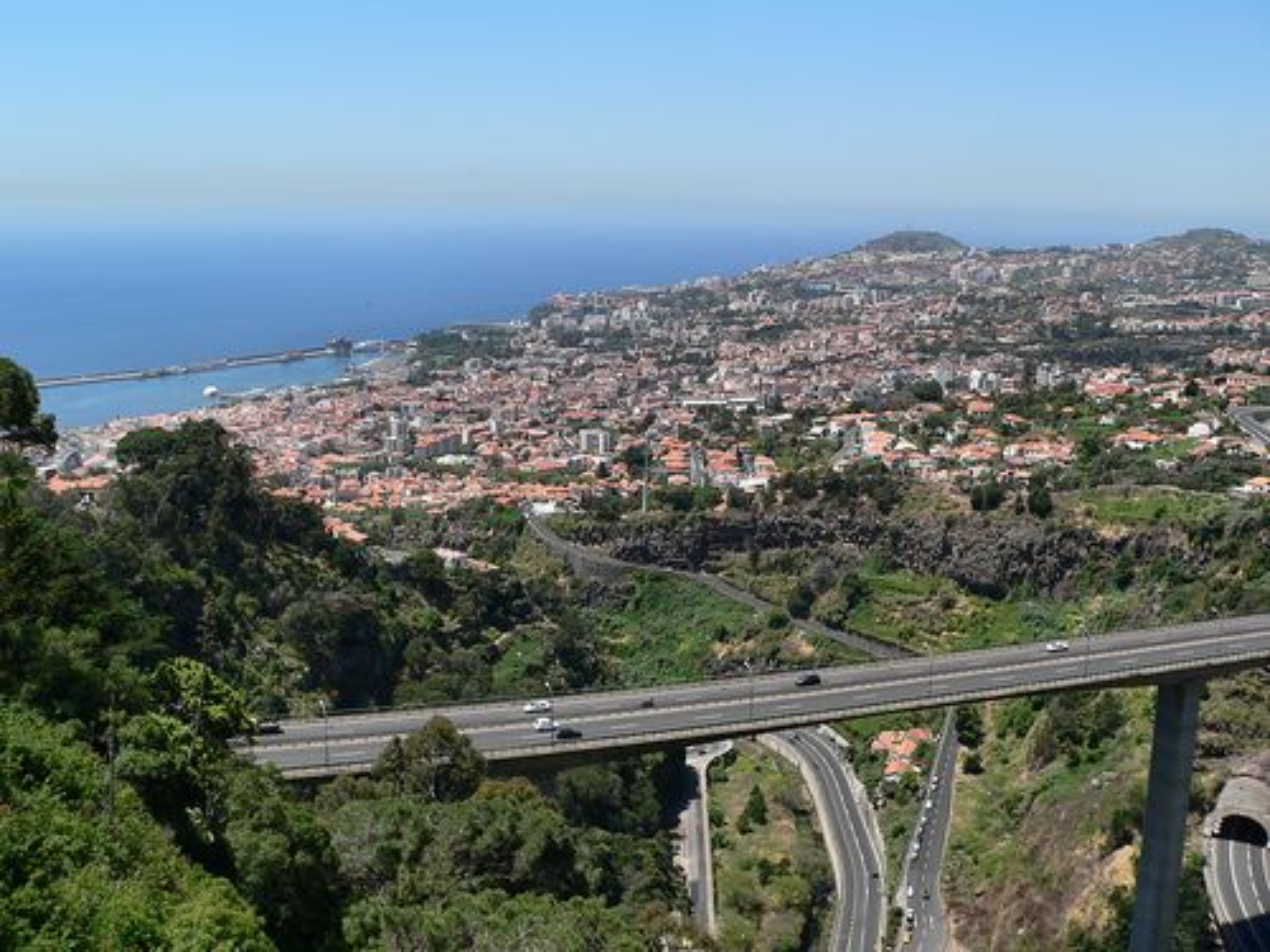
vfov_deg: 39.7
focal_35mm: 36
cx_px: 635
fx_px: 1321
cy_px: 476
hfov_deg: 51.4
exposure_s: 1/500
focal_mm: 6
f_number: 4.6
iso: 80
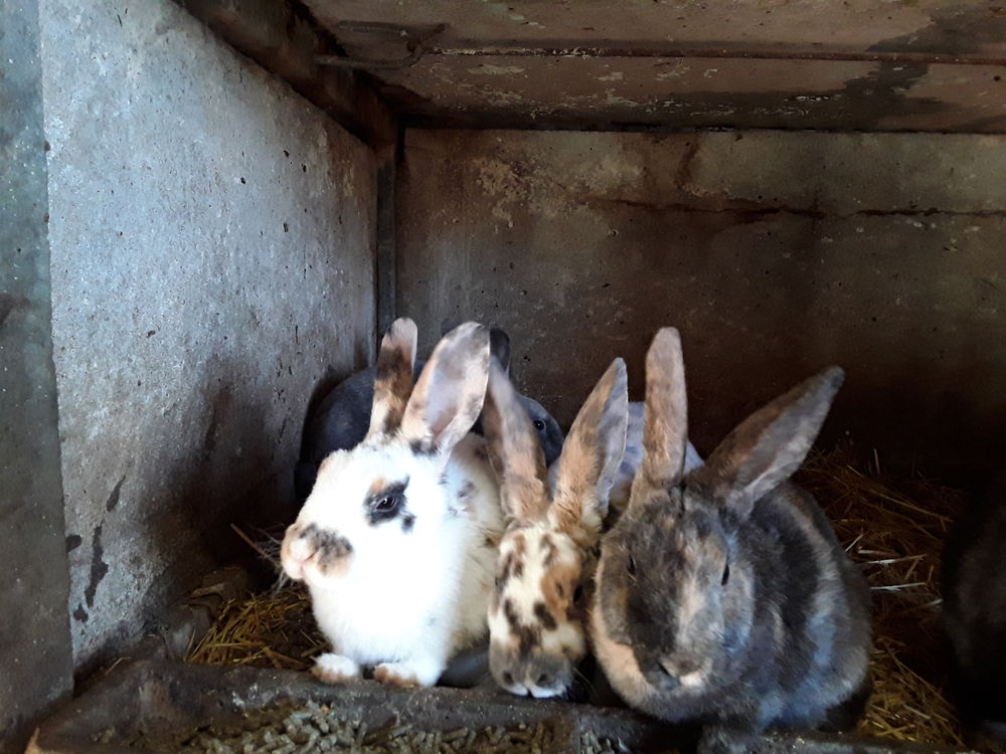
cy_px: 377
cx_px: 503
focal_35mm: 27
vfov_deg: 51.4
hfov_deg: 65.3
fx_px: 785
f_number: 1.9
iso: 200
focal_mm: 2.91
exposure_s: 1/33
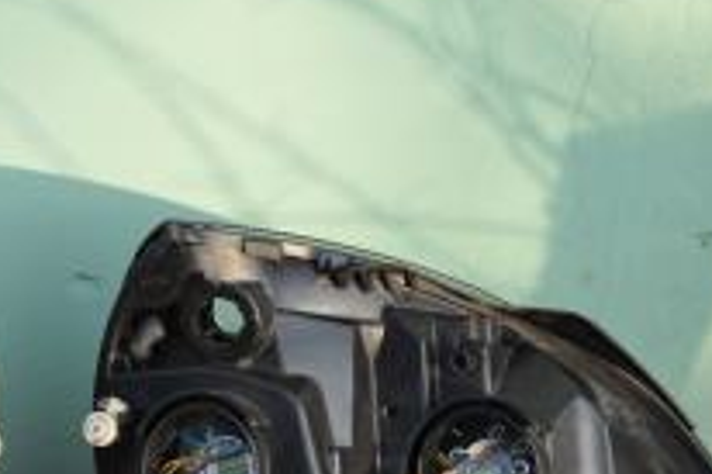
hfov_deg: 18.3
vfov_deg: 12.4
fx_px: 2154
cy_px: 467
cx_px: 17
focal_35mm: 109
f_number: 5.6
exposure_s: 1/125
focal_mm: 30
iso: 280
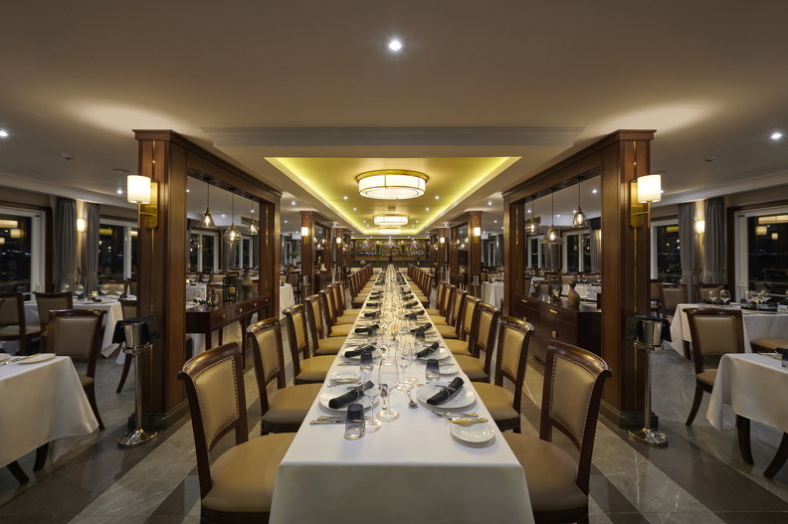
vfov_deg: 81.1
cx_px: 394
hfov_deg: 104.3
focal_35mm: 14
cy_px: 262
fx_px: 306
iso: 400
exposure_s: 1/8
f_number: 6.3
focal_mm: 14
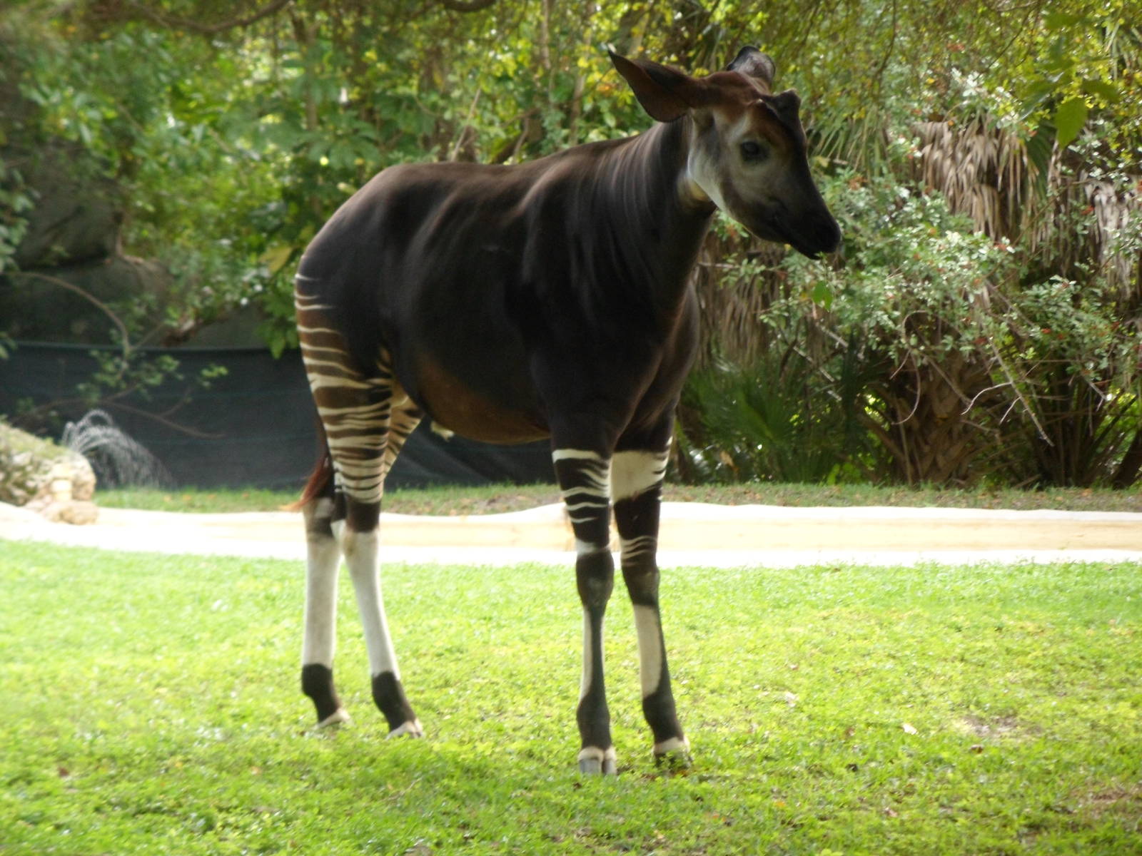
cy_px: 428
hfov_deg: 7.3
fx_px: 8907
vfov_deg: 5.5
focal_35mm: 270
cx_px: 571
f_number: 5.9
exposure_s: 1/60
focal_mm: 46.8
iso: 160
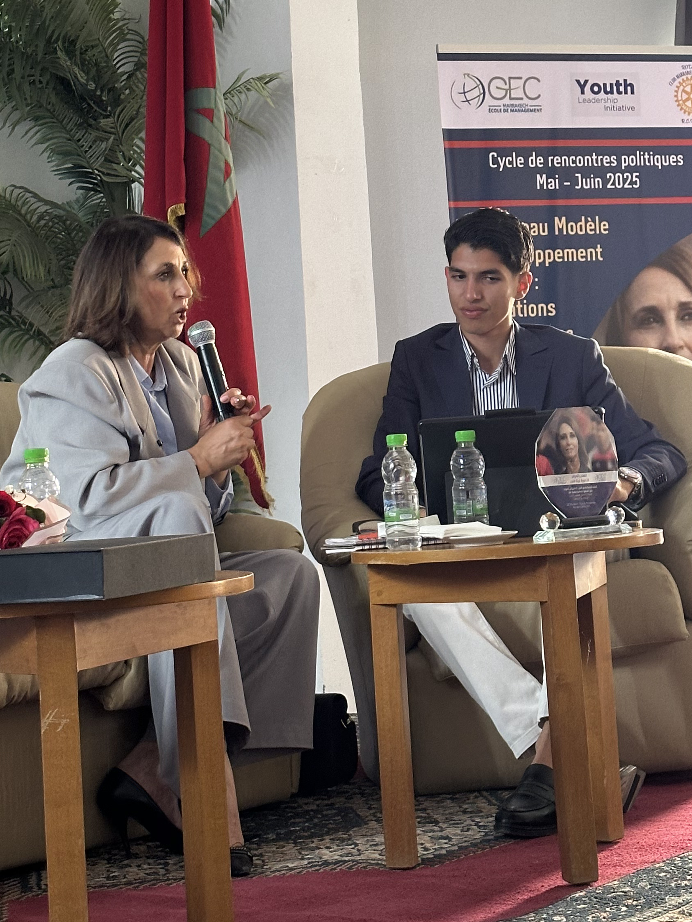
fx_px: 2292
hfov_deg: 17.2
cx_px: 390
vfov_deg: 22.6
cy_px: 267
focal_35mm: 86
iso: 250
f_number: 1.78
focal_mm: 6.86
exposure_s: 1/60
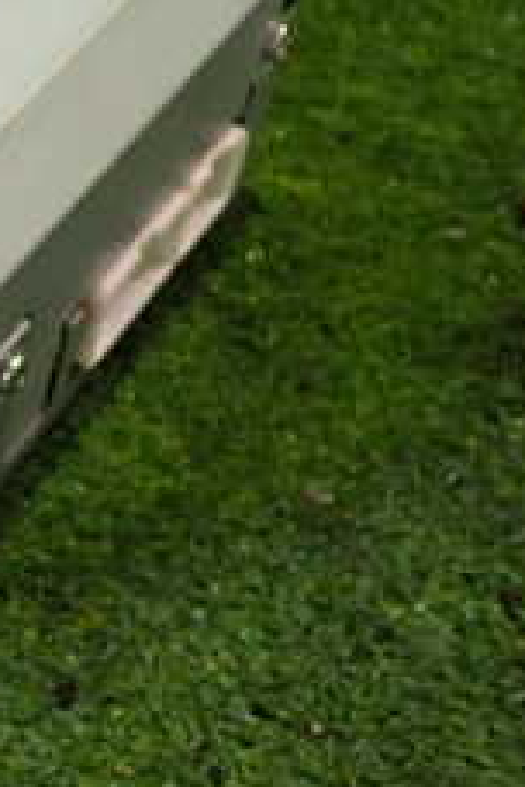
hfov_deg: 14.8
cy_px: 217
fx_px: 1794
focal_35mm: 82
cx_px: -376
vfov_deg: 24.5
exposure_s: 1/80
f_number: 2.3
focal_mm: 5.4
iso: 800
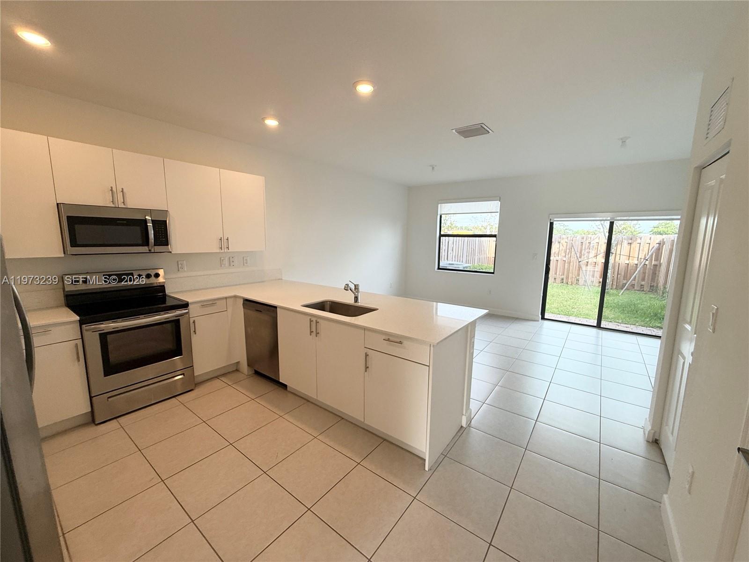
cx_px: 374
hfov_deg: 102.1
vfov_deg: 85.7
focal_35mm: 14
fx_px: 303
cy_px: 281
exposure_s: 1/120
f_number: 2.2
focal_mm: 2.22
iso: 50
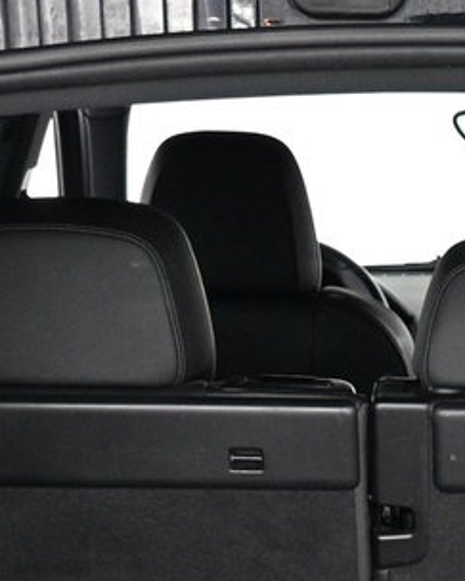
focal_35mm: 120
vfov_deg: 14.7
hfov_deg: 12.6
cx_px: 543
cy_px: 929
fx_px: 2065
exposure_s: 1/30
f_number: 3.5
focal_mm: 16
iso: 1400
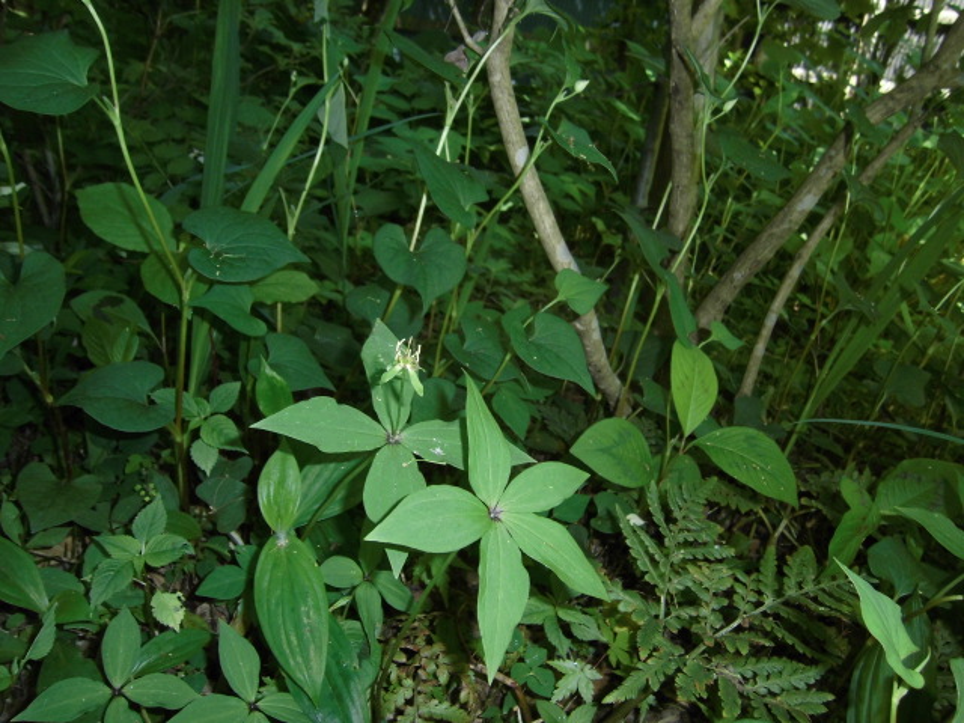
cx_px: 482
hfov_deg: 67.3
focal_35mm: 26
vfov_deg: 53.1
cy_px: 362
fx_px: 724
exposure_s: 1/60
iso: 100
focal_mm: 4.7
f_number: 2.8
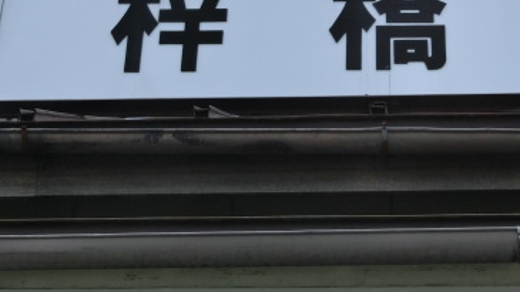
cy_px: 44
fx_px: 1185
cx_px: 359
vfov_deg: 13.9
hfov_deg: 24.6
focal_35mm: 86
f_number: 4.4
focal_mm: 8
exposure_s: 1/320
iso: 80
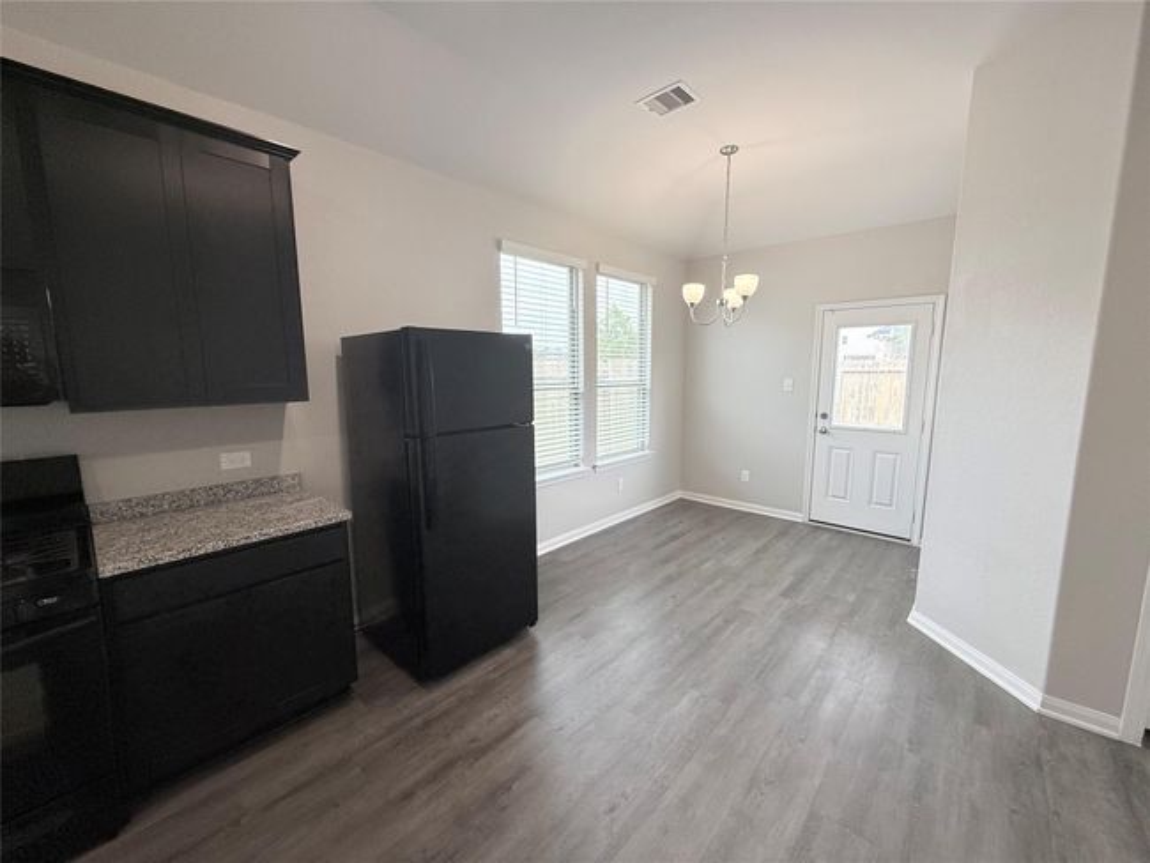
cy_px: 432
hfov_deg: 102.0
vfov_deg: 85.7
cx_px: 575
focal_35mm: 14
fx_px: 465
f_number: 2.2
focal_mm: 2.22
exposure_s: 1/120
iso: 125
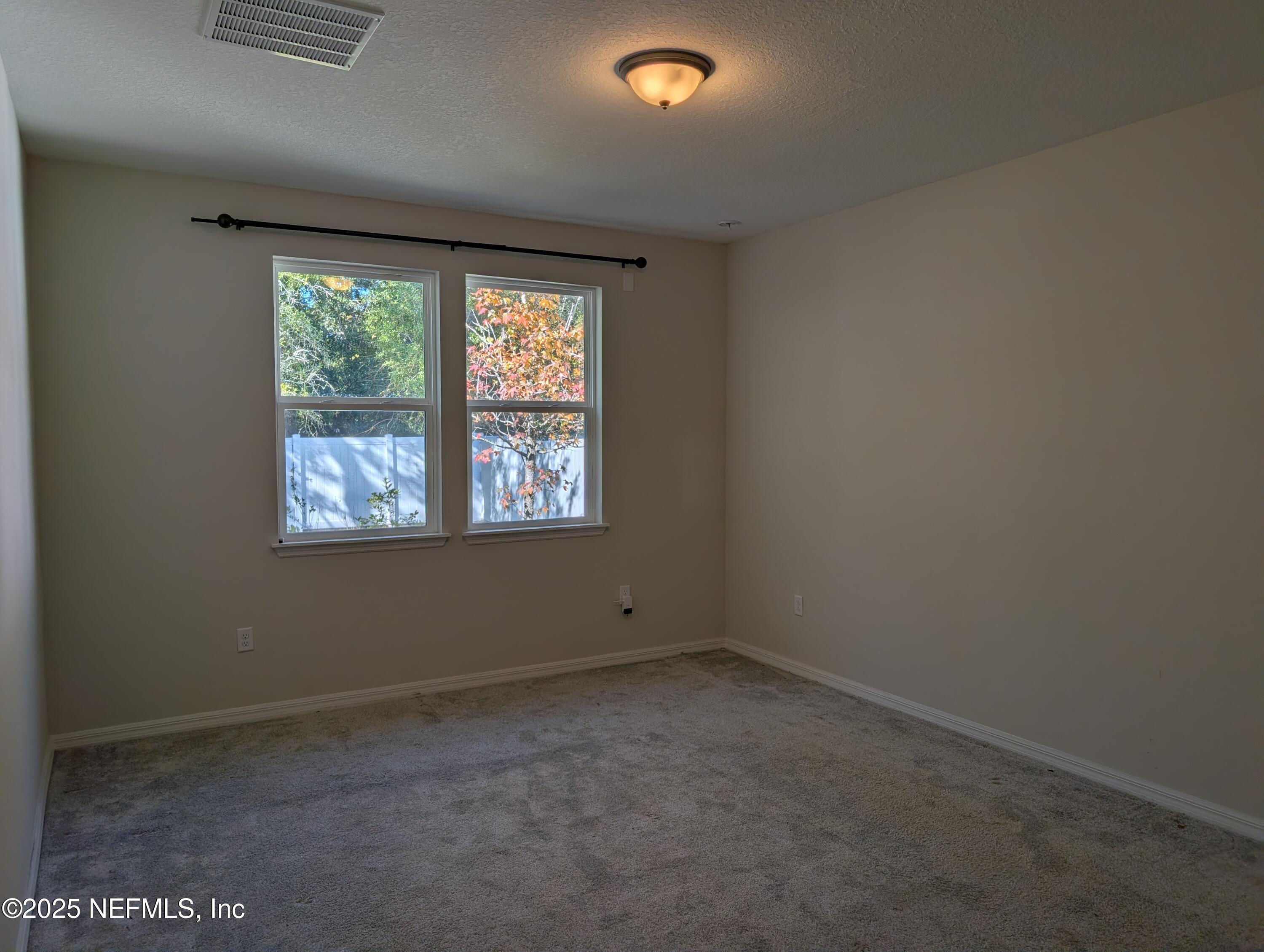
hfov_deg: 71.5
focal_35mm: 24
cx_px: 632
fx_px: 877
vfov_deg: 56.9
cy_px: 476
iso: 24
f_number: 1.68
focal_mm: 6.9
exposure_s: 1/752
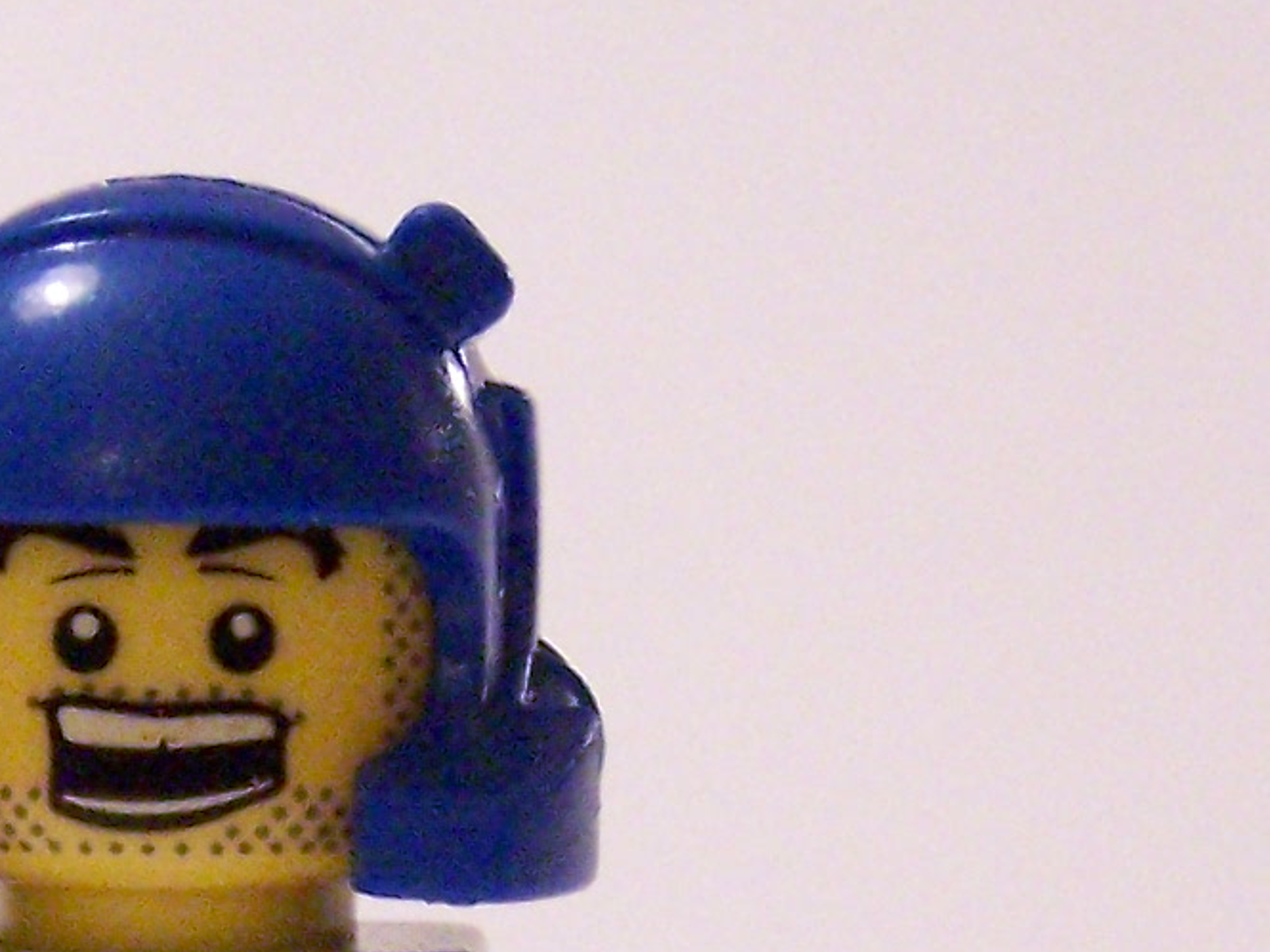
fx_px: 6825
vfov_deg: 7.9
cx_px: 292
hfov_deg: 10.6
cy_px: 1335
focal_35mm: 186
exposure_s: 1/20
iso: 400
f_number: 3
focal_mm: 8
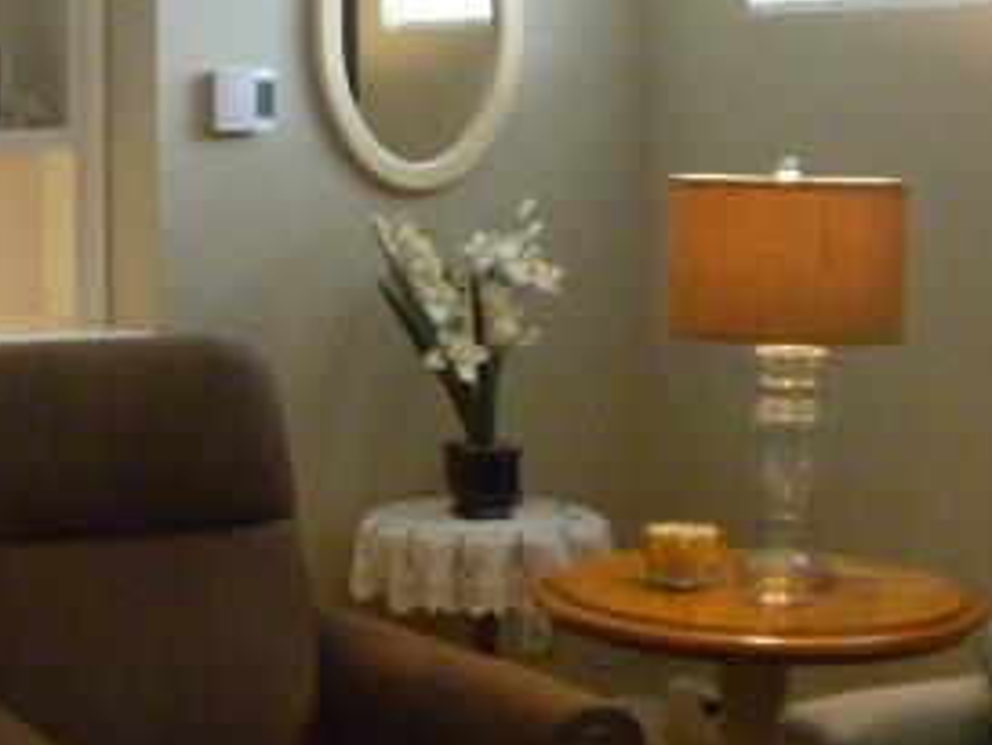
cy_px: 316
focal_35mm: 82
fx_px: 2351
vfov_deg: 18.0
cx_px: 145
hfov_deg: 23.3
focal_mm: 6.3
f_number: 3.5
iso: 800
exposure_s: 1/50
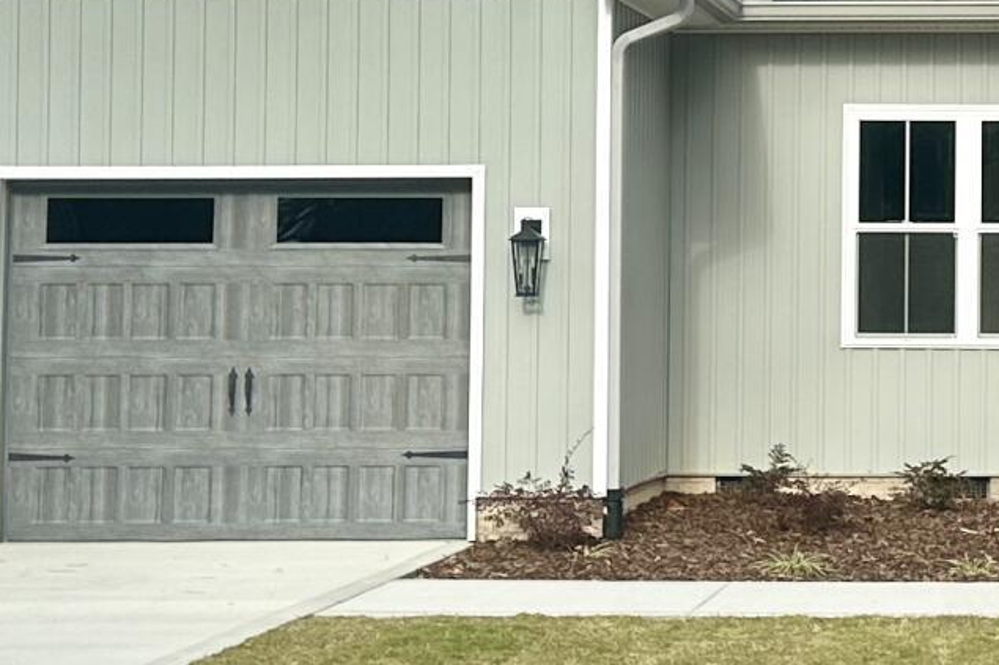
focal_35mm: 118
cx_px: 1064
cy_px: 97
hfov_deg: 16.9
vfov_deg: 11.5
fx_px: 3273
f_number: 1.78
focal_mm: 6.86
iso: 80
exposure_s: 1/3861
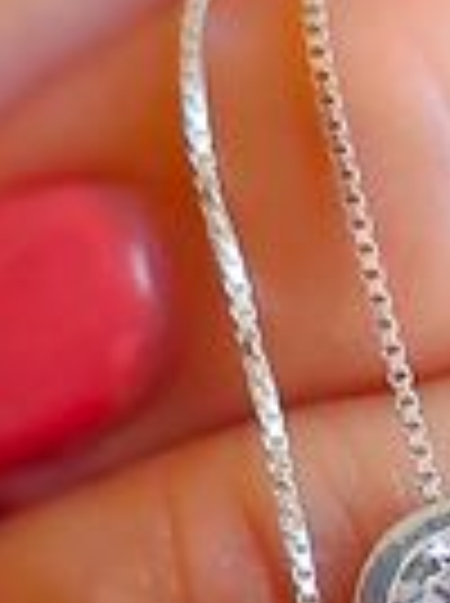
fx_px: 3825
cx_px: 495
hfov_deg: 6.7
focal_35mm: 220
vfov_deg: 8.9
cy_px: 819
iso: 320
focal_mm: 6.19
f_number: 1.65
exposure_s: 1/98.9
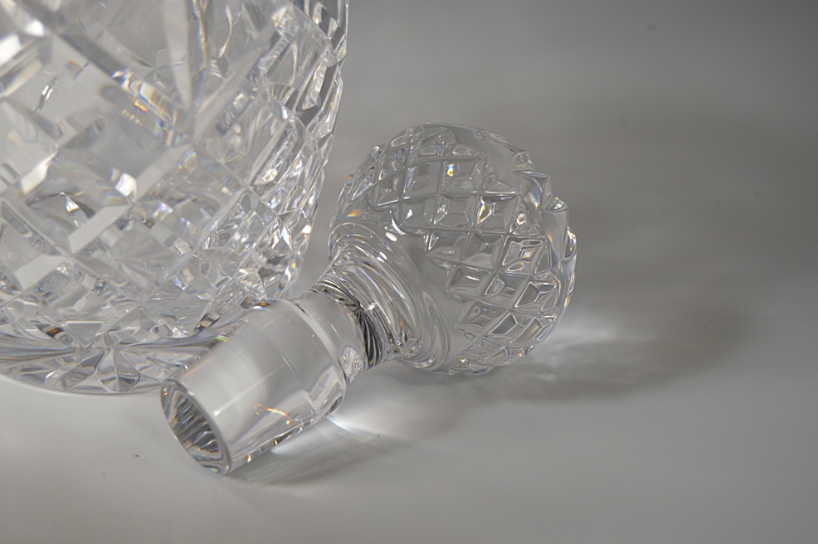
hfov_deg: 27.7
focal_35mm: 73
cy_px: 273
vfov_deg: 18.6
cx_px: 413
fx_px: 1658
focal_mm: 48
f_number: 5.6
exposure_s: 1/125
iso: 220
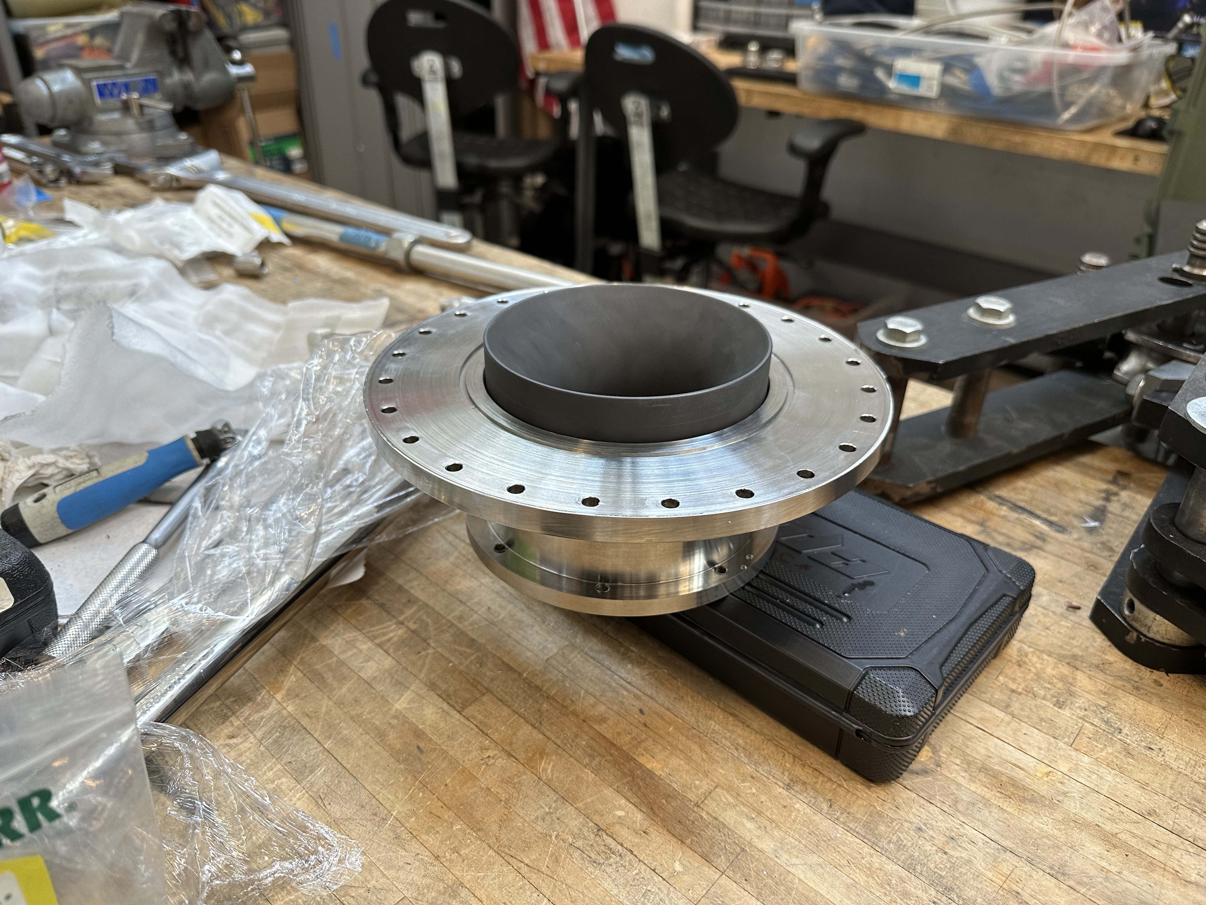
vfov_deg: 56.8
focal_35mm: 24
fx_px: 836
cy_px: 452
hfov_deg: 71.6
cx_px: 603
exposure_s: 1/121
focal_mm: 6.86
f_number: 1.78
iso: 160
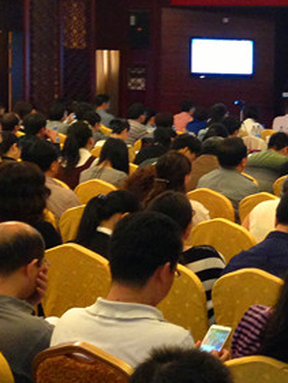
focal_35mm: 94
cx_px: 431
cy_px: 140
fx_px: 1042
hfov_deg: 14.7
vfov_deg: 20.8
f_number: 2.4
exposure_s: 1/20
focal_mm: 4.13
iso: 250
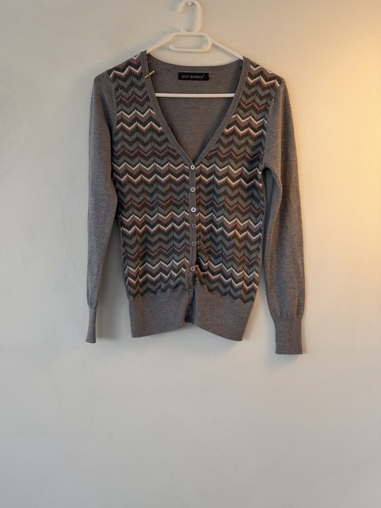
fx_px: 704
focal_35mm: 48
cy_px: 254
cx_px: 190
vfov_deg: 39.7
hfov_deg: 30.3
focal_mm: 6.76
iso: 64
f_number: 1.78
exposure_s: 1/121
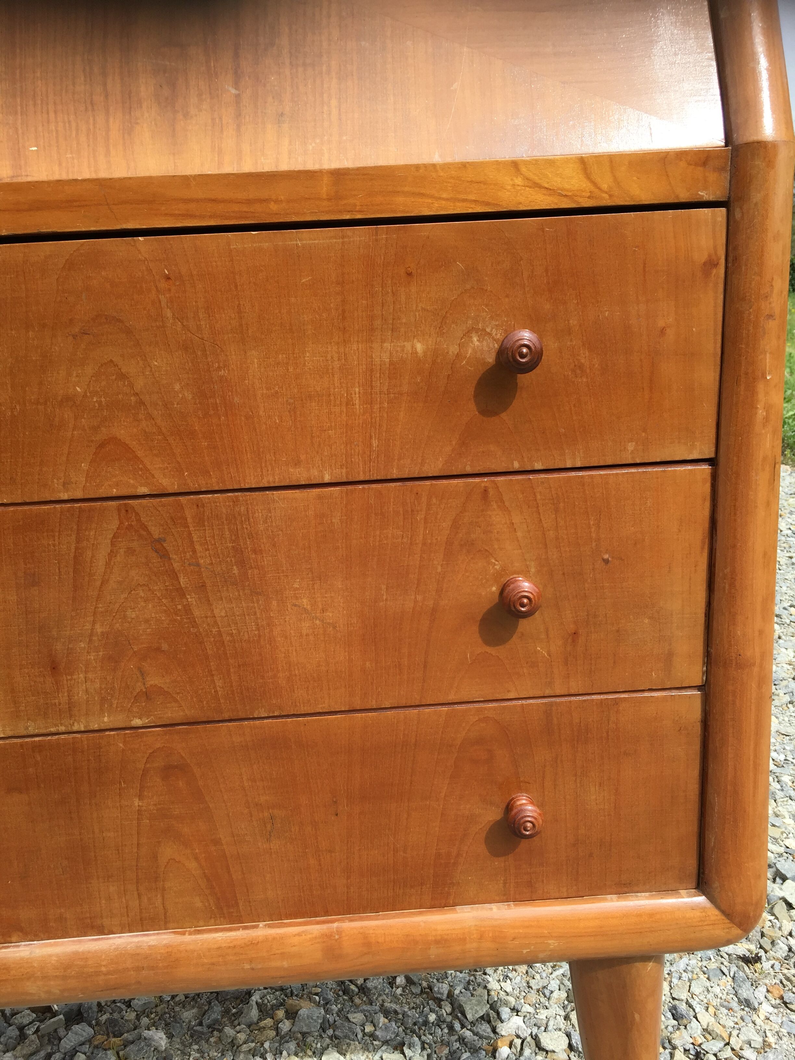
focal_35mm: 29
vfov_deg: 61.7
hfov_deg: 48.2
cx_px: 398
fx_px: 888
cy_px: 530
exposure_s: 1/807
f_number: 2.2
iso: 32
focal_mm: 4.15
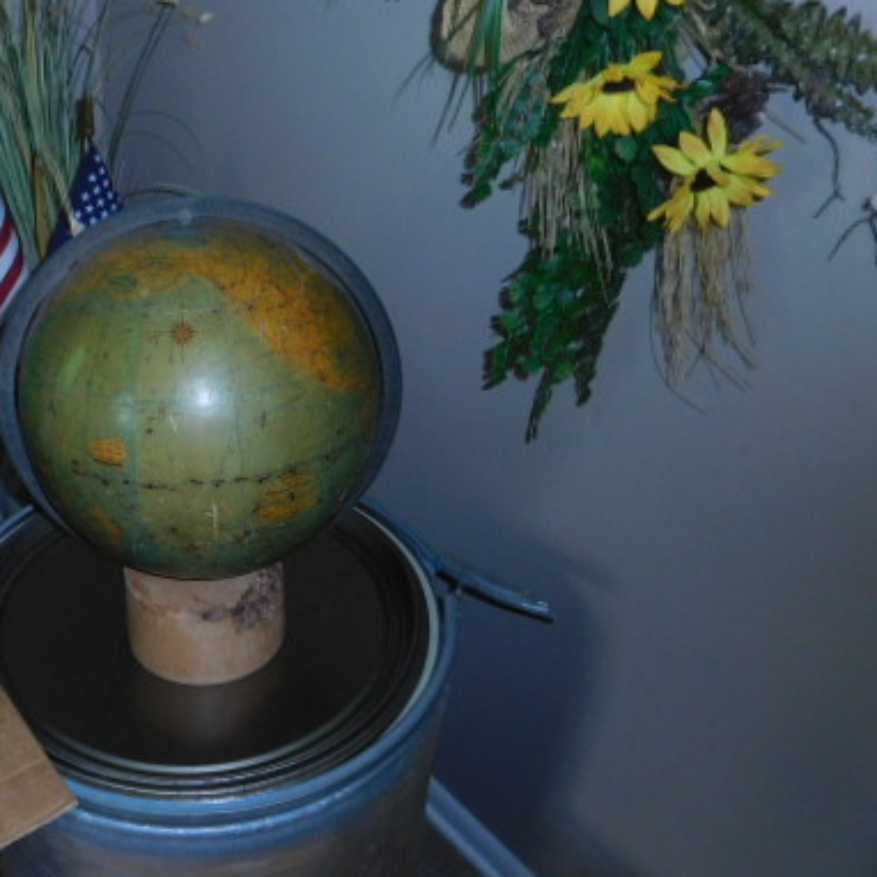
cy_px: 510
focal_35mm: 37
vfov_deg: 44.8
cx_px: 241
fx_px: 1061
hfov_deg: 43.8
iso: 200
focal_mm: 4.5
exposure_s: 1/30
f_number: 3.4
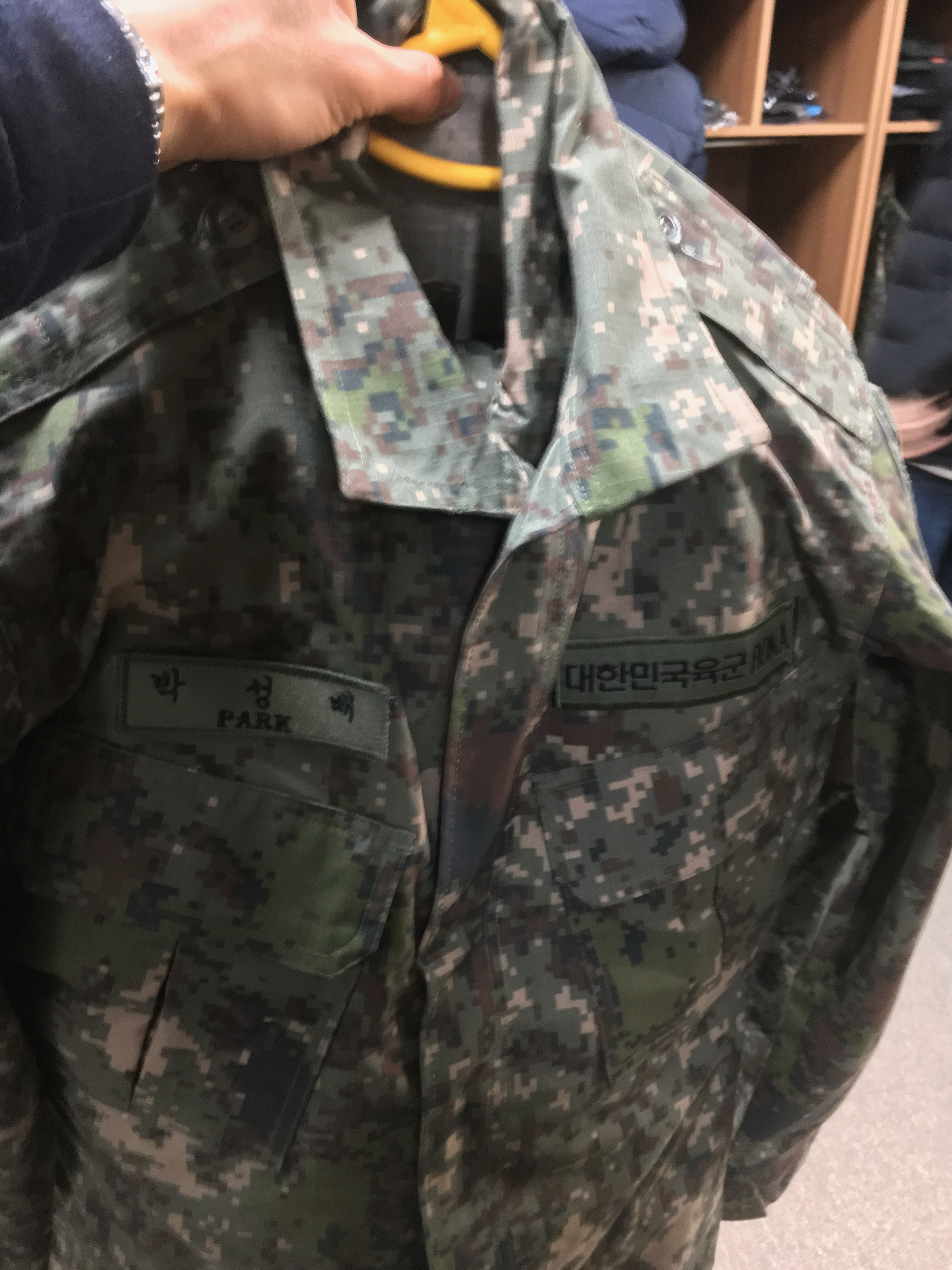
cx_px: 485
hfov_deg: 46.8
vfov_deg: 60.0
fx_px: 1100
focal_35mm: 30
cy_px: 649
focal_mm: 4.15
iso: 200
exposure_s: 1/15
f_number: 2.2
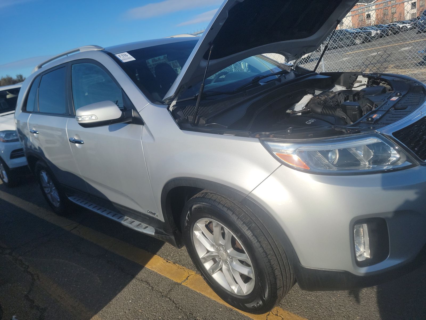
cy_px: 160
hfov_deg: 71.6
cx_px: 213
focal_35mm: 24
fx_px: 295
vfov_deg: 56.8
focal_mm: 6.7
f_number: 1.8
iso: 50
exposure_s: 1/1300
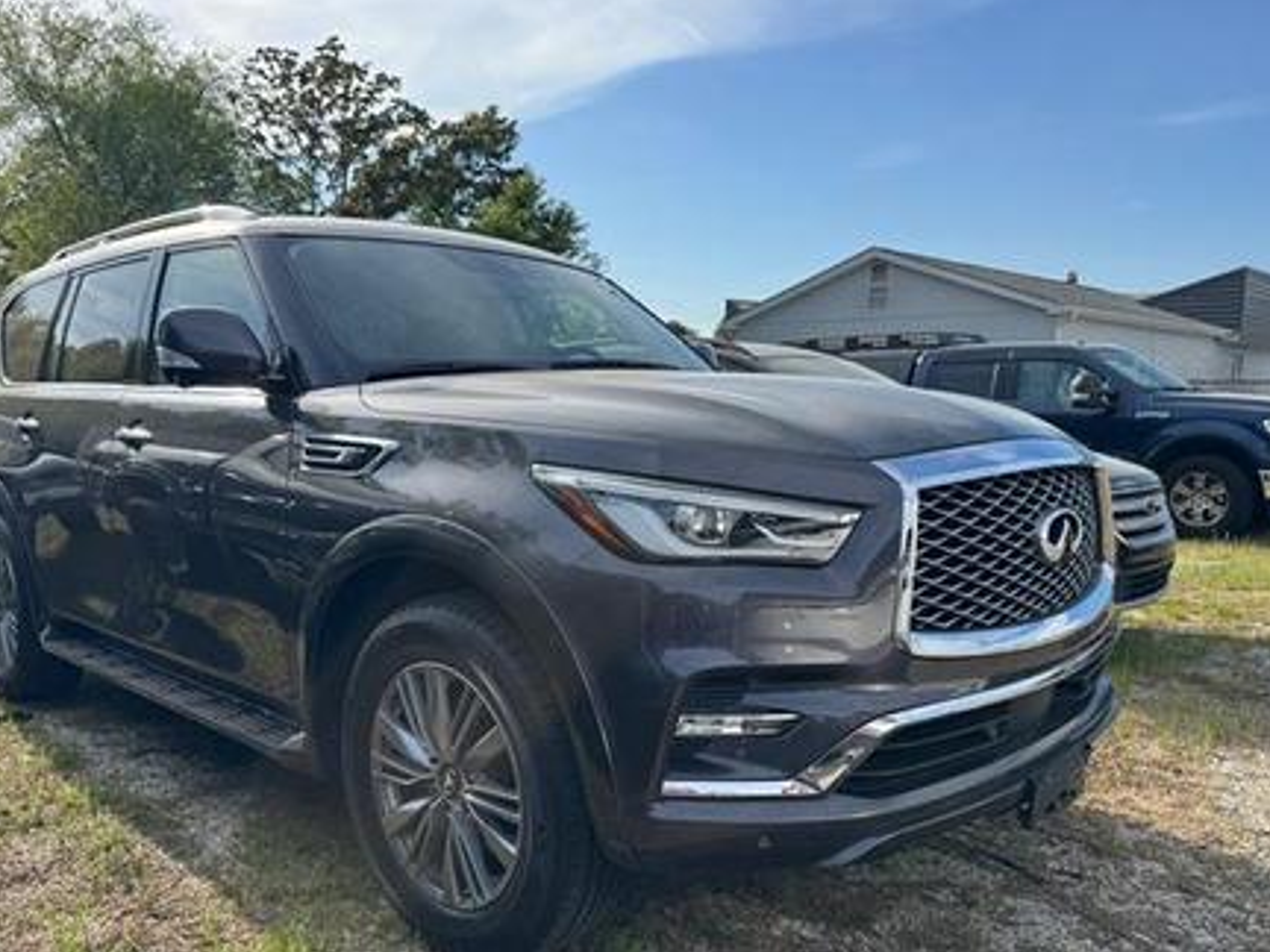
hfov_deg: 63.4
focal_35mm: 28
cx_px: 629
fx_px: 1027
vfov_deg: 49.7
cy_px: 526
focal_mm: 6.76
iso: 80
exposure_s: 1/2833
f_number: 1.78
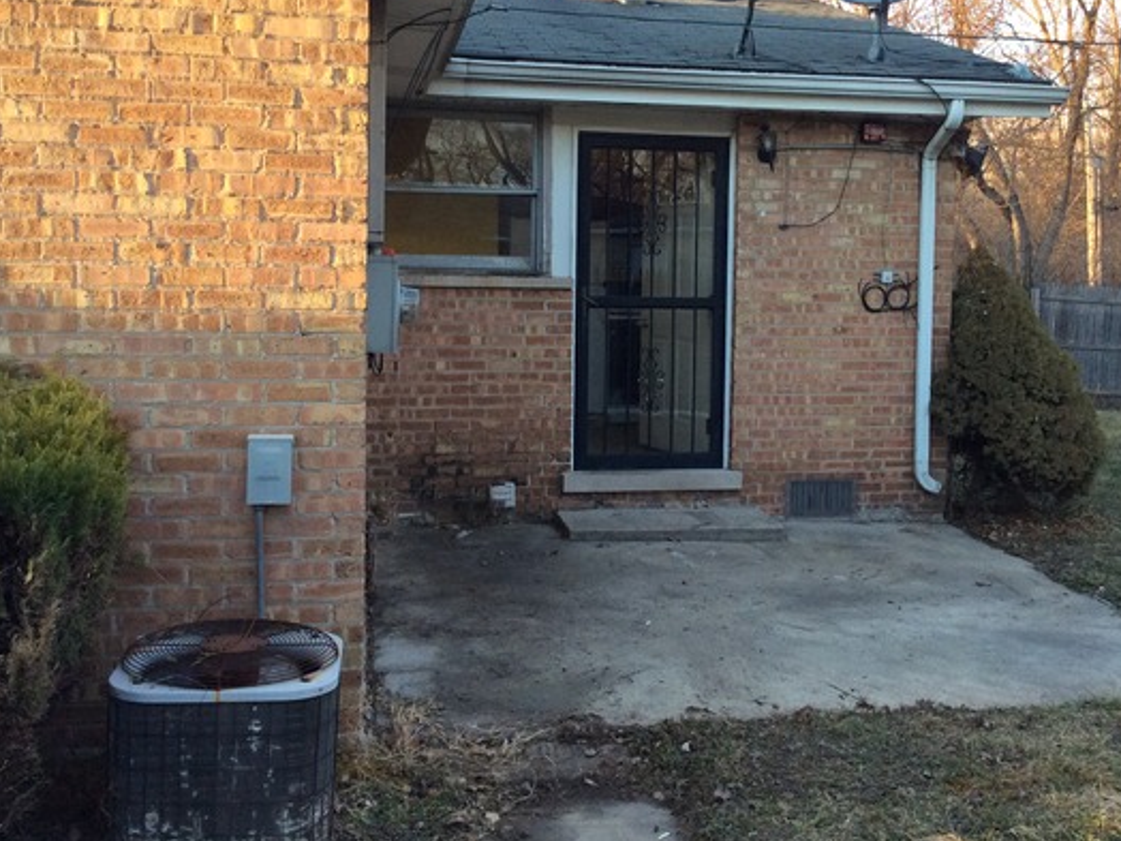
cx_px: 614
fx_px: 1263
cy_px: 342
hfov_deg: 47.8
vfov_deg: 36.7
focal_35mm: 39
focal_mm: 3.3
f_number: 2.4
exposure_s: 1/120
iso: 64
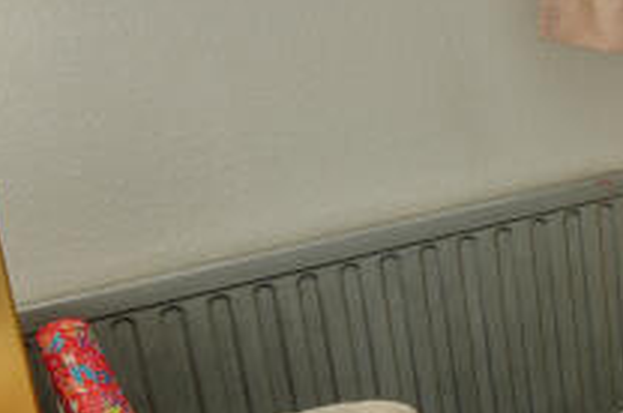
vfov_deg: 17.5
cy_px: 148
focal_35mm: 78
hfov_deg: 21.1
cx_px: 991
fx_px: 1343
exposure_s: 1/13
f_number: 4
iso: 50
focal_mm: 10.5
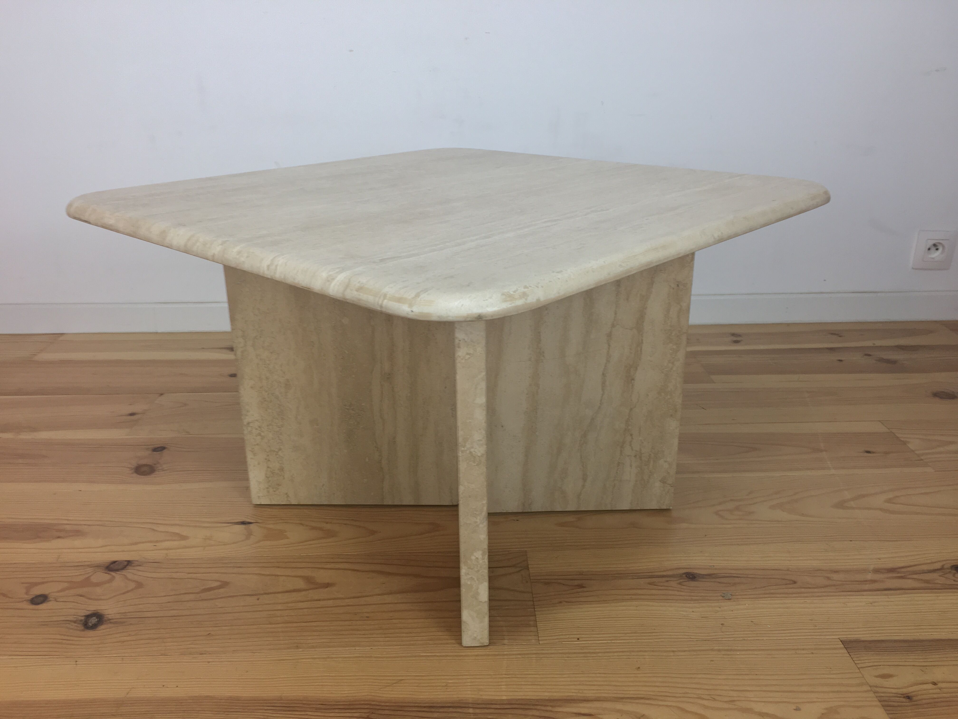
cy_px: 360
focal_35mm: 29
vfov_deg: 48.2
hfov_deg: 61.7
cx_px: 479
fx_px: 803
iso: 25
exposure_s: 1/33
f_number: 2.2
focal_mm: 4.15
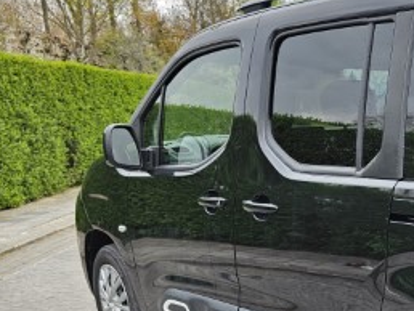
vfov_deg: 25.0
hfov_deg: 29.1
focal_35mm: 57
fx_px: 682
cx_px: 497
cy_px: 276
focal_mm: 6.3
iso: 20
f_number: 1.7
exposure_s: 1/180
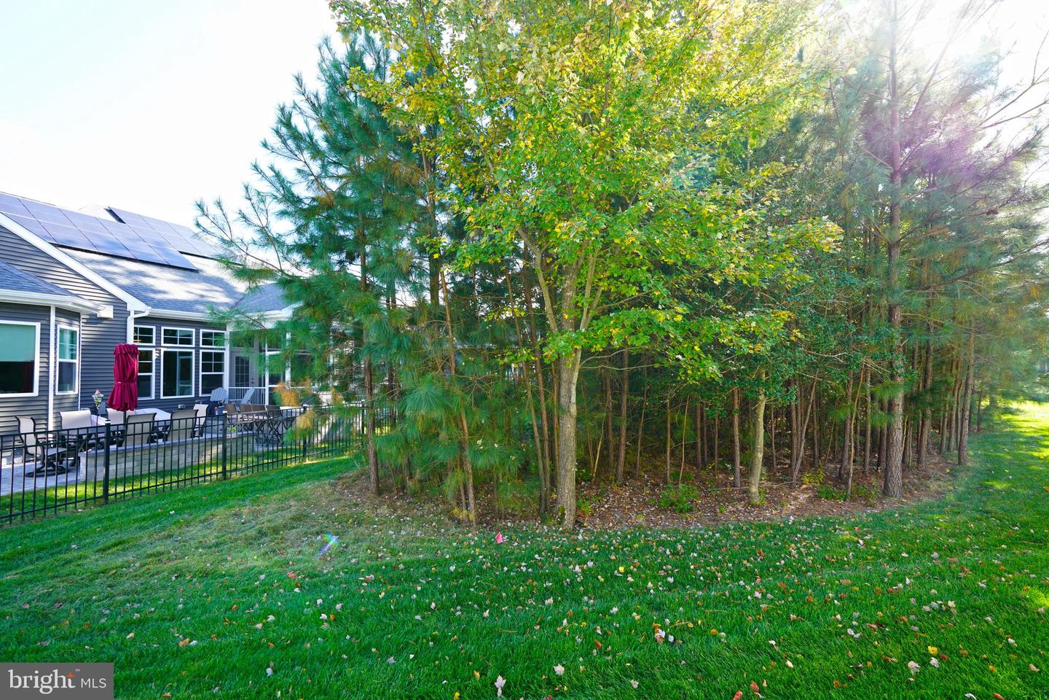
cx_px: 524
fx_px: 466
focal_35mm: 16
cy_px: 350
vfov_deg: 73.7
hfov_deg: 96.7
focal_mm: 16
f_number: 4
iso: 100
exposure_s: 1/60
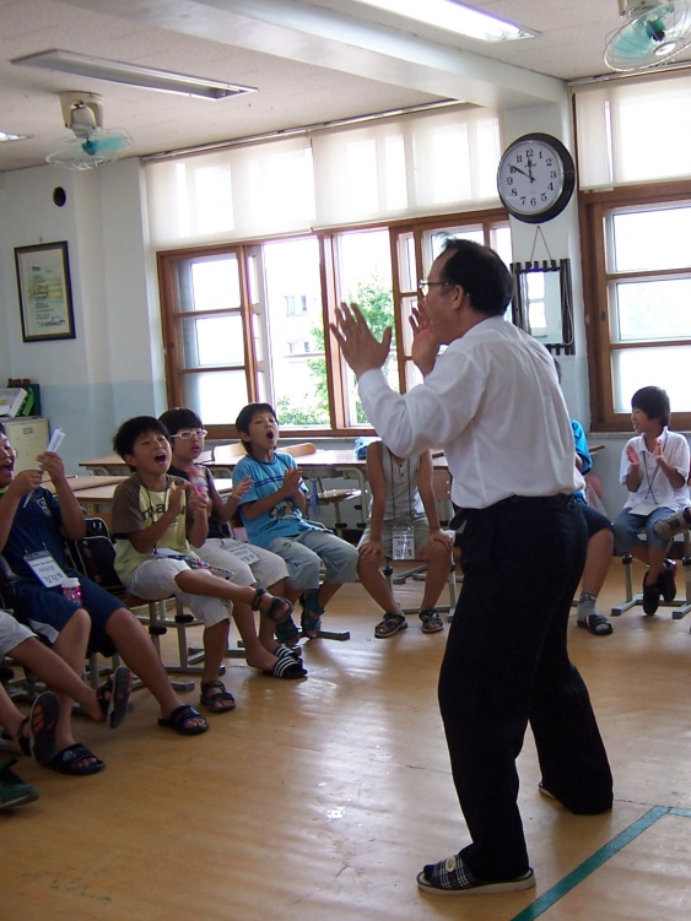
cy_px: 451
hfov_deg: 31.3
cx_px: 554
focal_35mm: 45
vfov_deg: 42.1
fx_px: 1198
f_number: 2.8
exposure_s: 1/60
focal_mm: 5.5
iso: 80
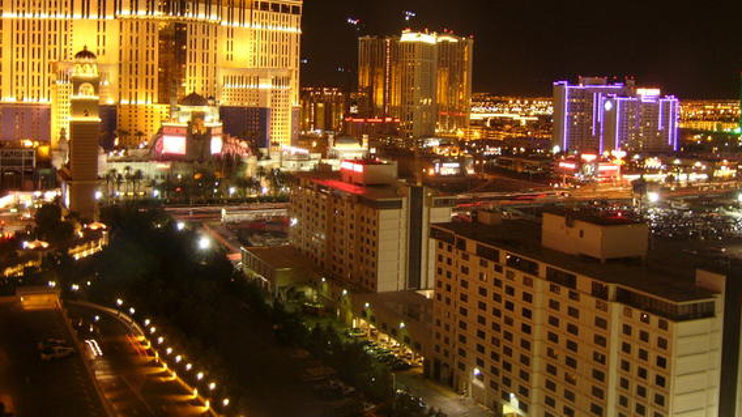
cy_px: 114
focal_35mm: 43
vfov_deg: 27.4
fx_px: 846
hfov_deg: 47.4
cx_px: 355
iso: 100
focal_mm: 5.8
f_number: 2.8
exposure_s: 4
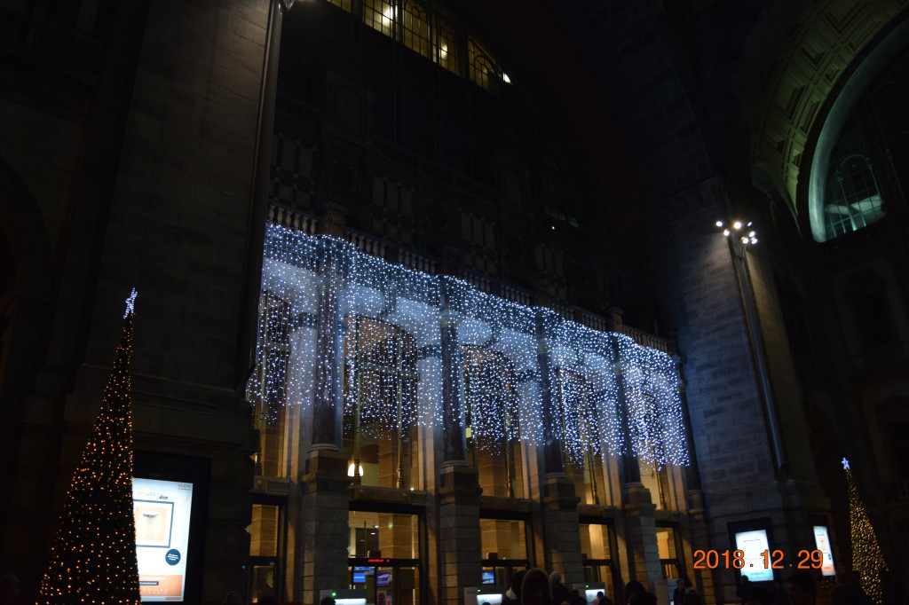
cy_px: 302
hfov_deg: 67.4
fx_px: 681
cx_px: 454
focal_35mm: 27
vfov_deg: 47.9
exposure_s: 1/60
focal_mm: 18
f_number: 4
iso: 640
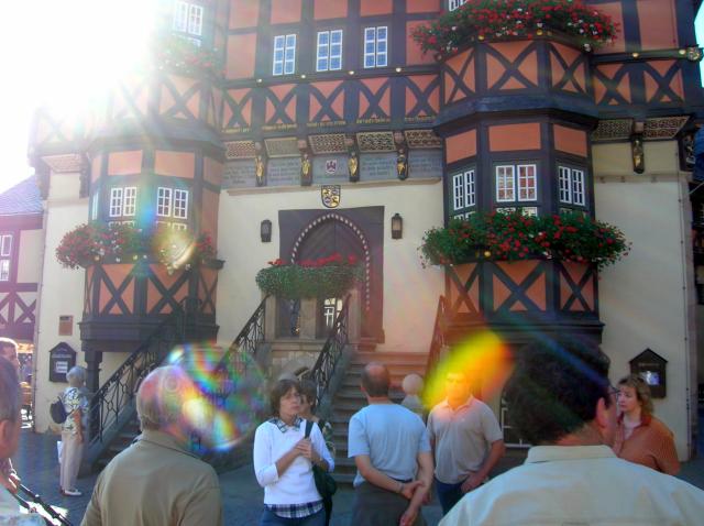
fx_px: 690
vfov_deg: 41.7
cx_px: 352
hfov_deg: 54.0
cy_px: 263
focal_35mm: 34
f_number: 4.9
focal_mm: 5.7
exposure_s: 1/70
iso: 50
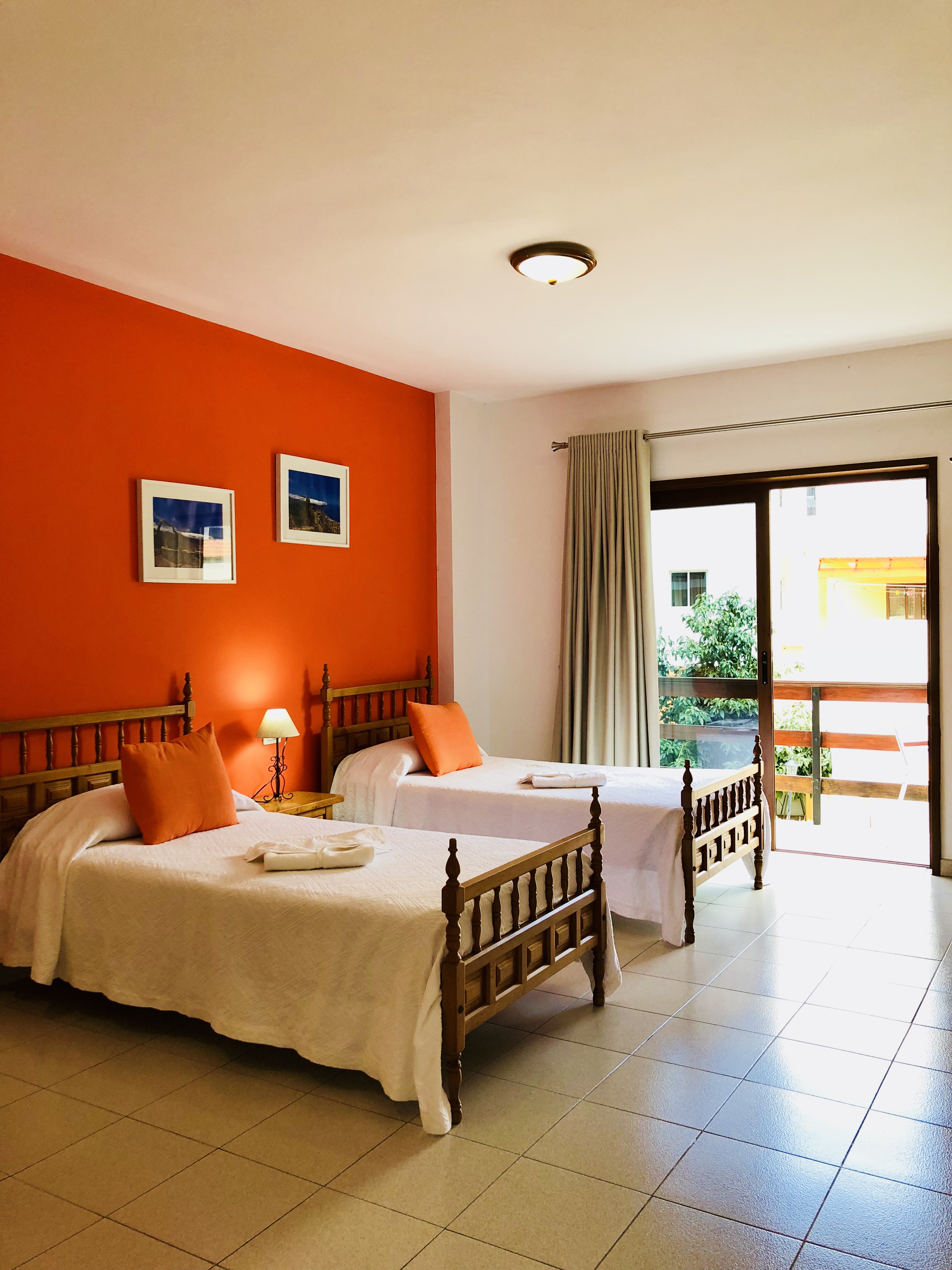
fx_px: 1027
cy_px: 635
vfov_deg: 63.4
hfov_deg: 49.7
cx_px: 476
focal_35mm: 28
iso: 32
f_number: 1.8
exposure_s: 1/50
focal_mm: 4
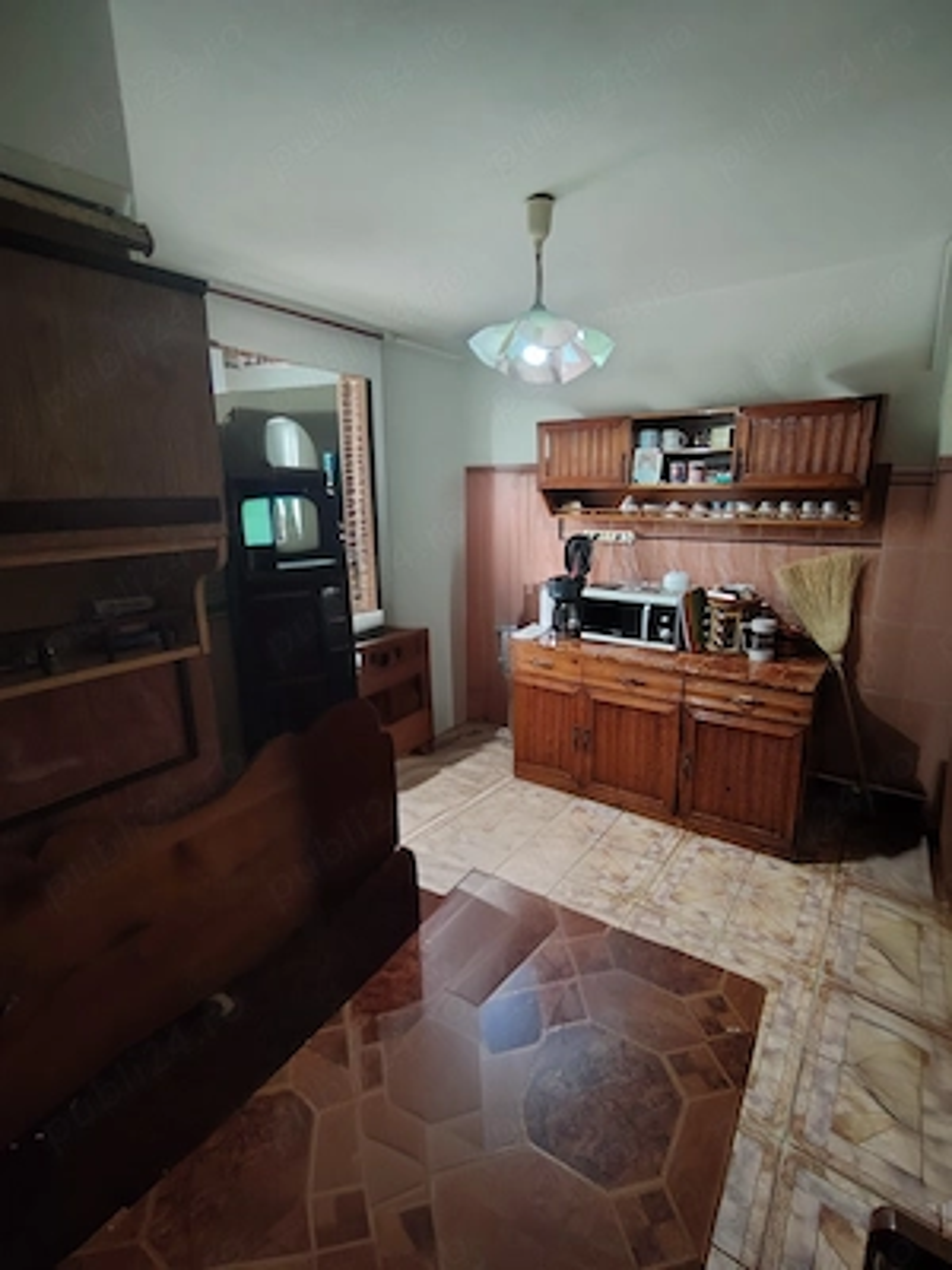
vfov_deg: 91.0
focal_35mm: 17
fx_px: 623
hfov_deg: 74.7
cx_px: 476
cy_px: 635
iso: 581
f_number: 2.2
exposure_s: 1/33.3
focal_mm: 1.42
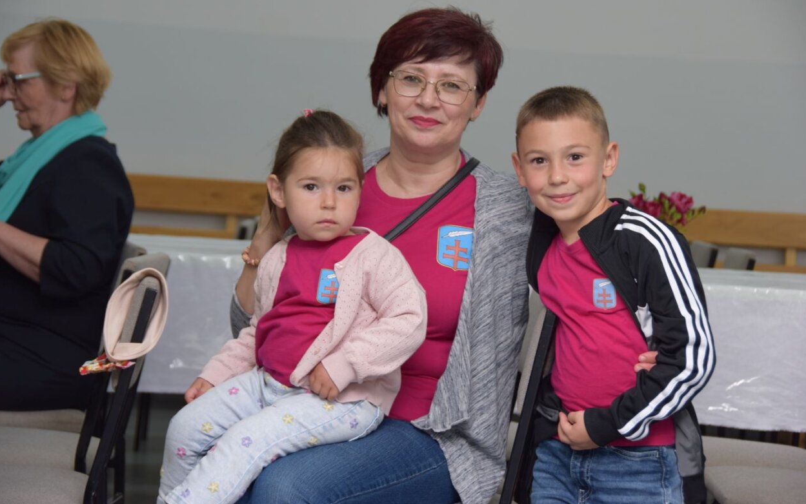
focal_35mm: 108
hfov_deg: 19.3
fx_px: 2373
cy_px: 235
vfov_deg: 12.1
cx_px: 404
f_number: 5
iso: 400
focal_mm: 70
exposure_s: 1/100
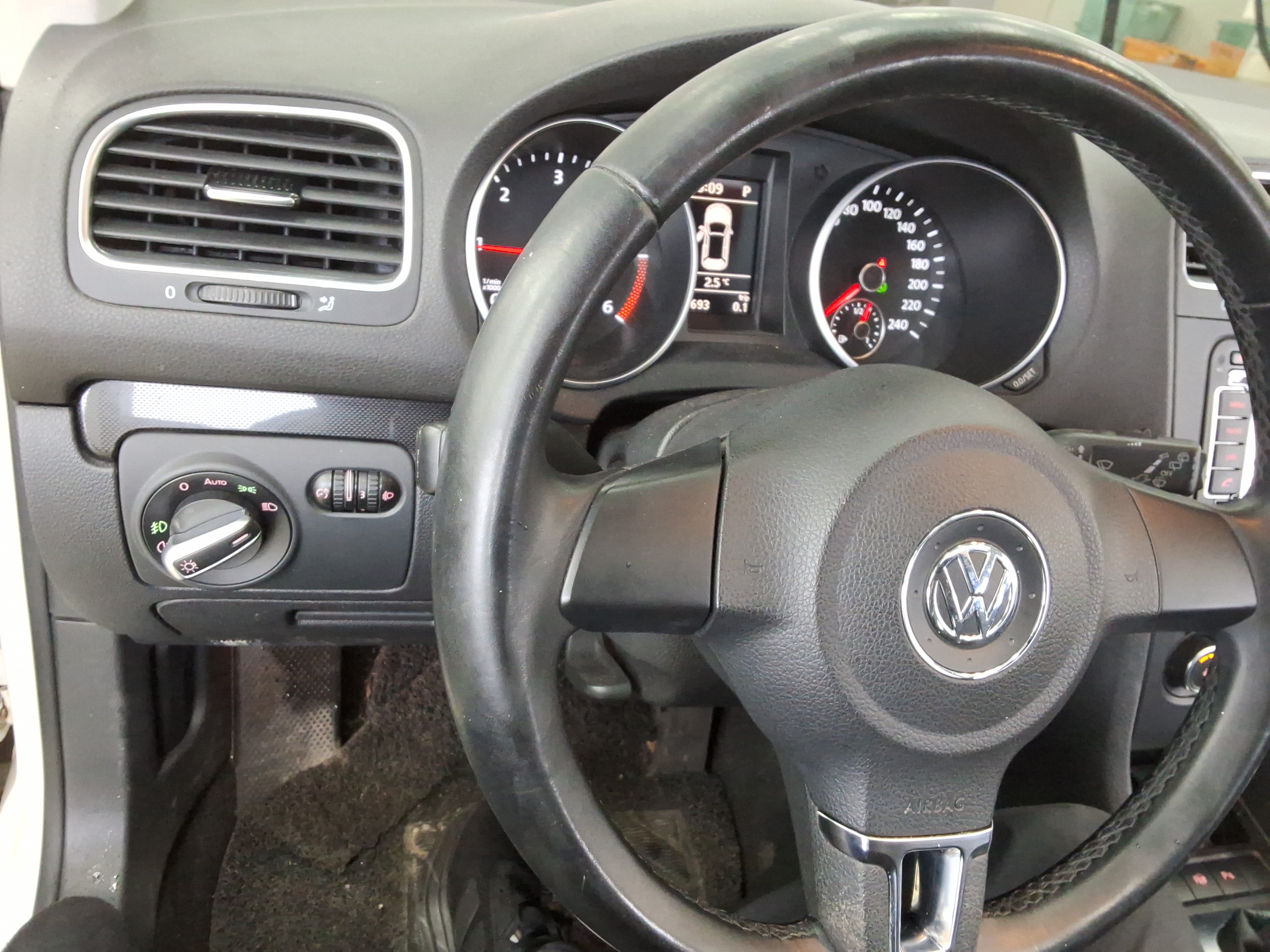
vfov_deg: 49.7
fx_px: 1027
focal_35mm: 28
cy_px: 476
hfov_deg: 63.4
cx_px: 635
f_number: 1.9
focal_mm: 2.91
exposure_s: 1/30
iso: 215
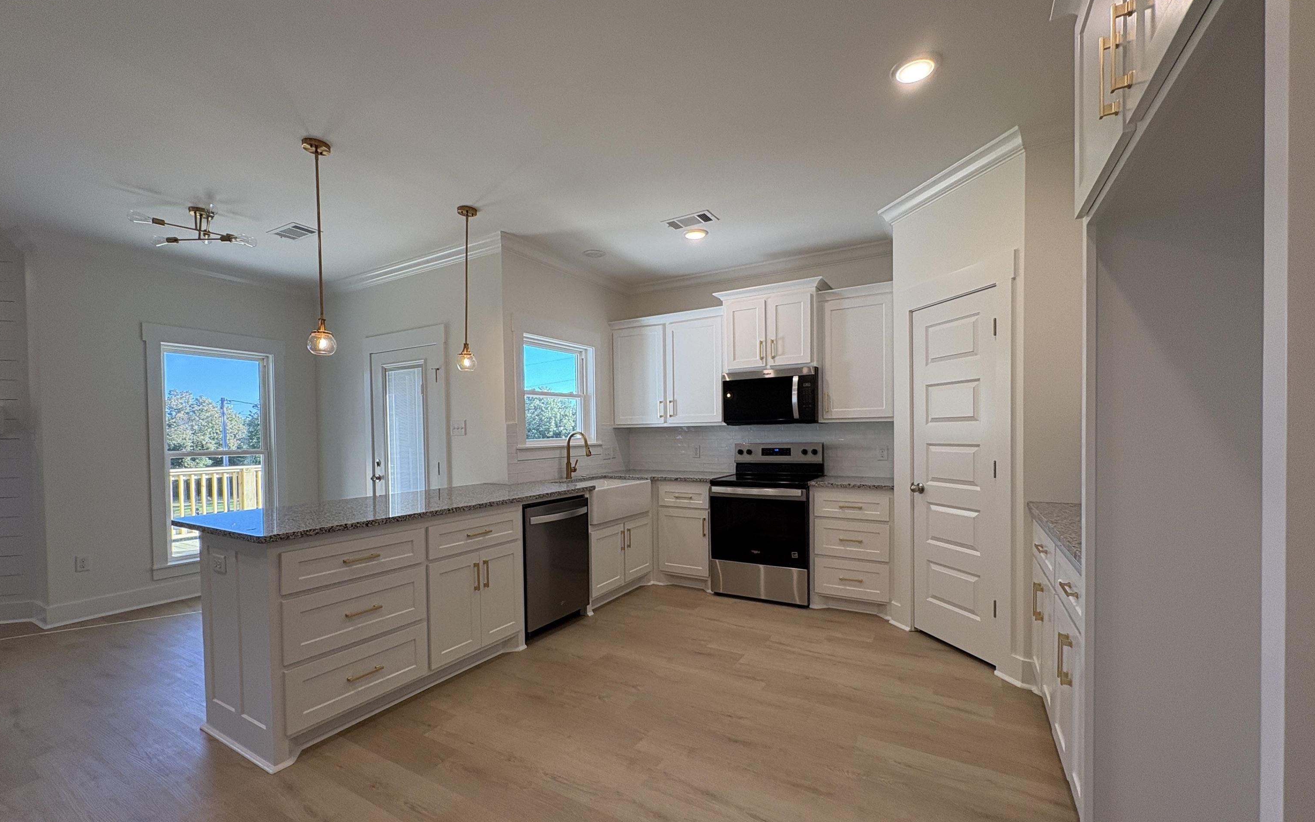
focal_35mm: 15
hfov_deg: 101.5
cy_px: 444
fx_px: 538
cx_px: 653
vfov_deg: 74.7
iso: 100
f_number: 2.2
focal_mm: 2.22
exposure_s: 1/120
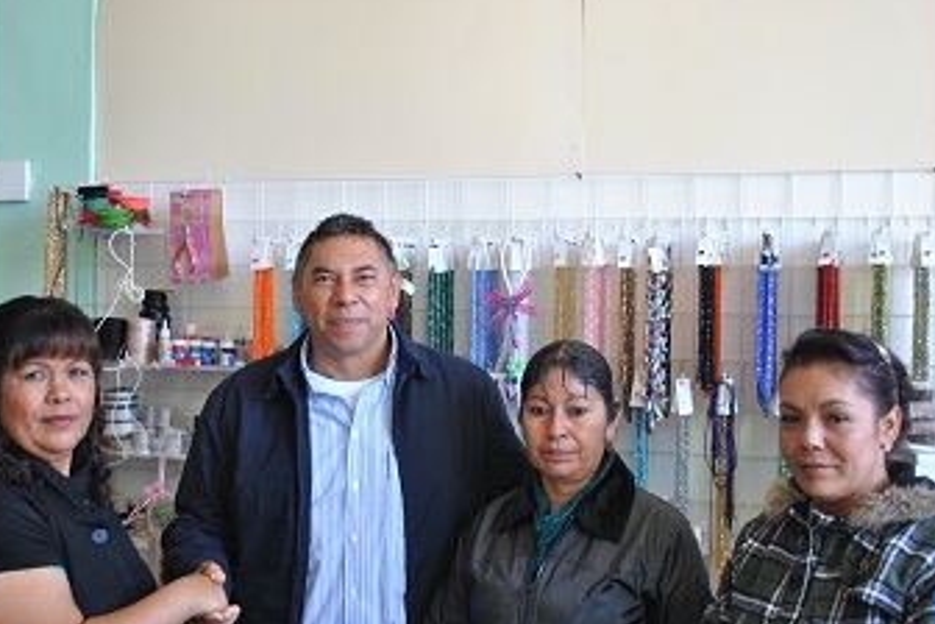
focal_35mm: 50
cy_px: 352
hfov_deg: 39.6
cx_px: 448
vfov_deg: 27.0
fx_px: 1299
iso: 220
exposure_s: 1/30
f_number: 4.5
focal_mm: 28
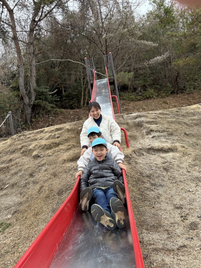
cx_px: 100
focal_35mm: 26
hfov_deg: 53.1
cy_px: 134
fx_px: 201
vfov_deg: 67.3
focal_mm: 5.96
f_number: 1.6
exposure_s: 1/422
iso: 64
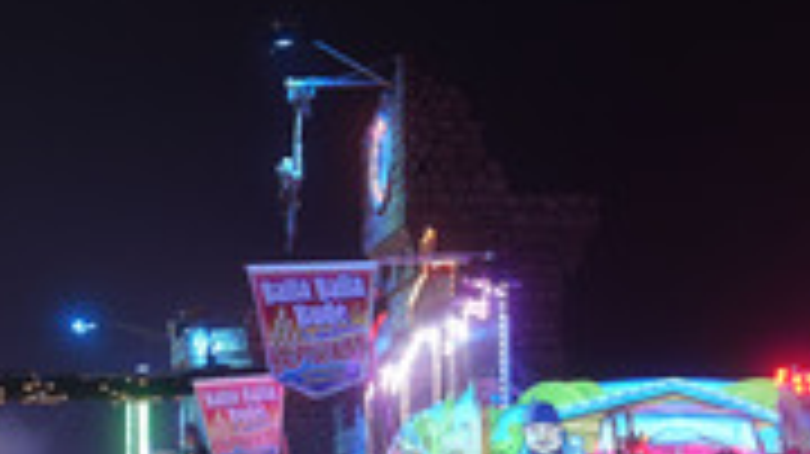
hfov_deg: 17.6
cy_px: 355
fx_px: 2533
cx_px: -47
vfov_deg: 10.2
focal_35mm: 118
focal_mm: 30
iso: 640
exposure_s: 1/50
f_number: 3.5
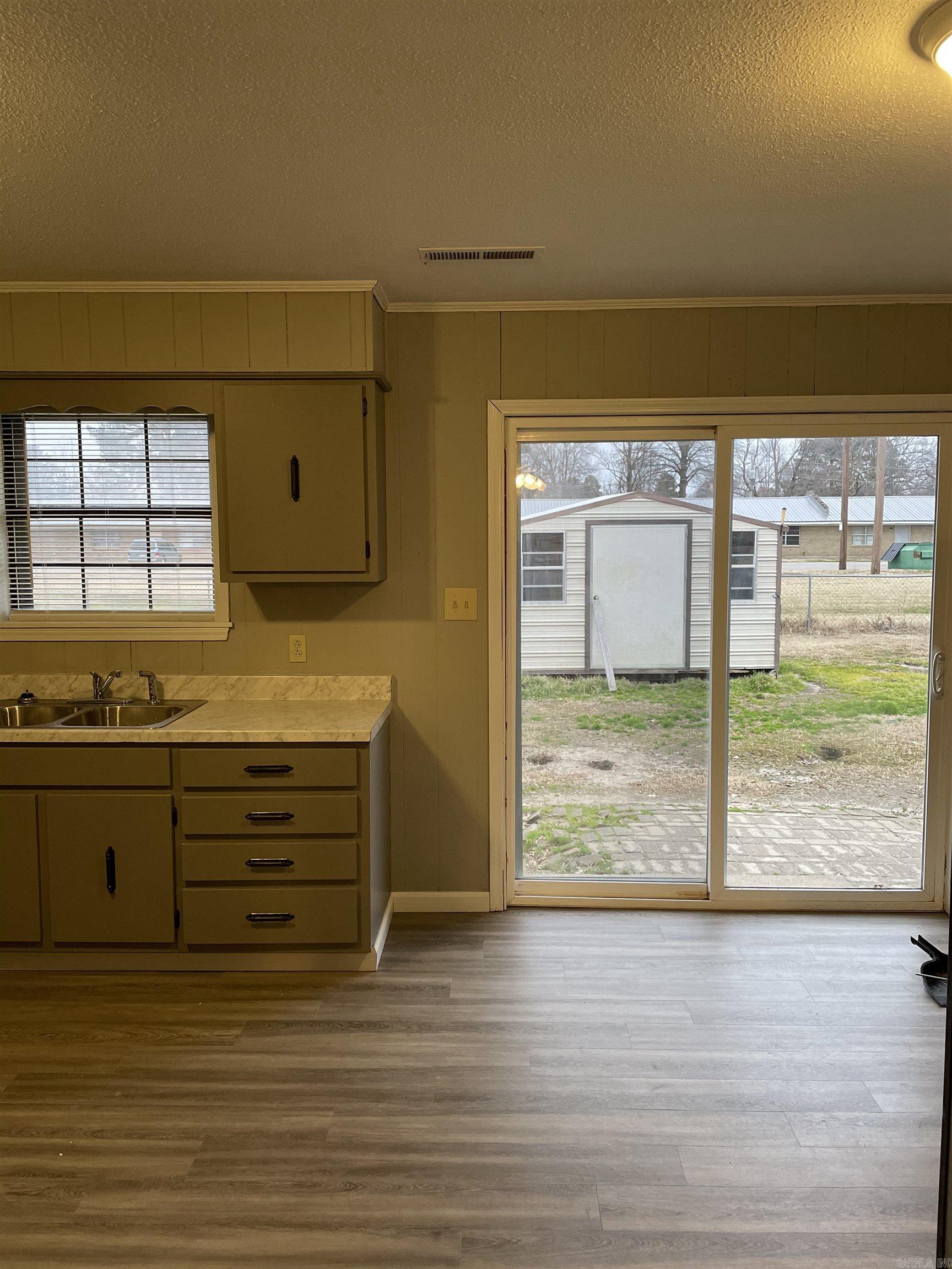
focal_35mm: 26
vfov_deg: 67.3
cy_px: 634
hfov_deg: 53.1
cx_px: 476
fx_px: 953
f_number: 1.6
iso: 160
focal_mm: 4.2
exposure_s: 1/60
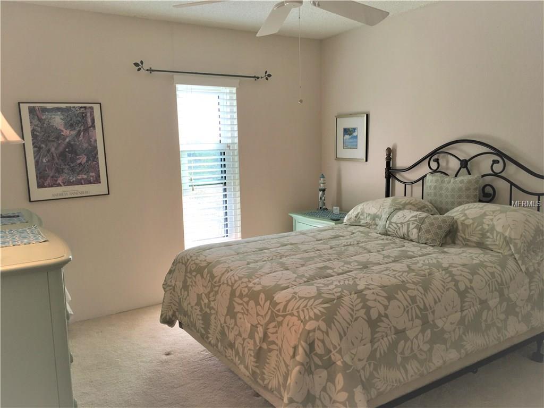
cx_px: 272
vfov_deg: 48.2
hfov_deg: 61.7
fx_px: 456
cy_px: 204
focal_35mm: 29
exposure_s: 1/52
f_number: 2.2
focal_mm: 4.15
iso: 25
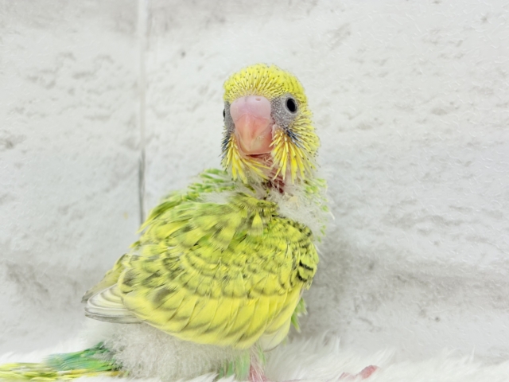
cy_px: 191
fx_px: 765
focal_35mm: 52
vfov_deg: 28.0
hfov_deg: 36.8
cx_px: 254
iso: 100
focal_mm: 5.96
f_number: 1.6
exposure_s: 1/100
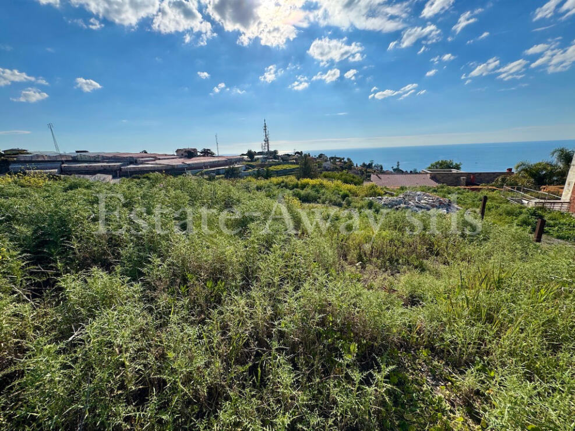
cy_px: 216
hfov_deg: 102.1
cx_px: 288
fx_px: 233
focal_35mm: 14
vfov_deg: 85.7
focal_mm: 2.22
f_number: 2.2
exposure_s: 1/3106
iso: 50
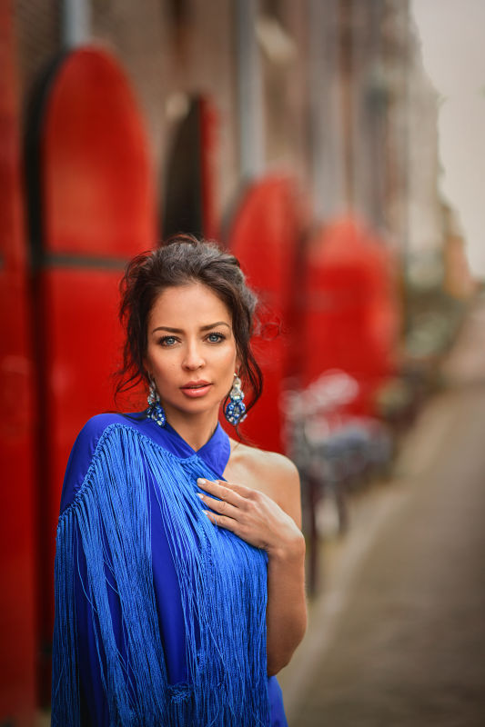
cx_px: 242
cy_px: 364
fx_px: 1718
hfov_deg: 16.1
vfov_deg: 23.9
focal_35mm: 85
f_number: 1.8
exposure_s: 1/320
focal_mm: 85
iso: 100
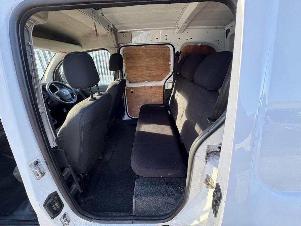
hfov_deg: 102.1
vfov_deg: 85.7
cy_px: 113
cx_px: 150
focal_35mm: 14
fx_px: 122
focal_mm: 2.22
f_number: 2.2
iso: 200
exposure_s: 1/99
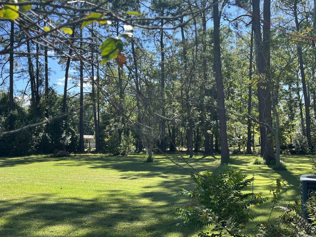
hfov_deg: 51.3
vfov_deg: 39.6
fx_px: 329
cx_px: 164
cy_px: 110
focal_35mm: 36
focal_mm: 5.1
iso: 50
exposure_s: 1/1186
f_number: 1.6
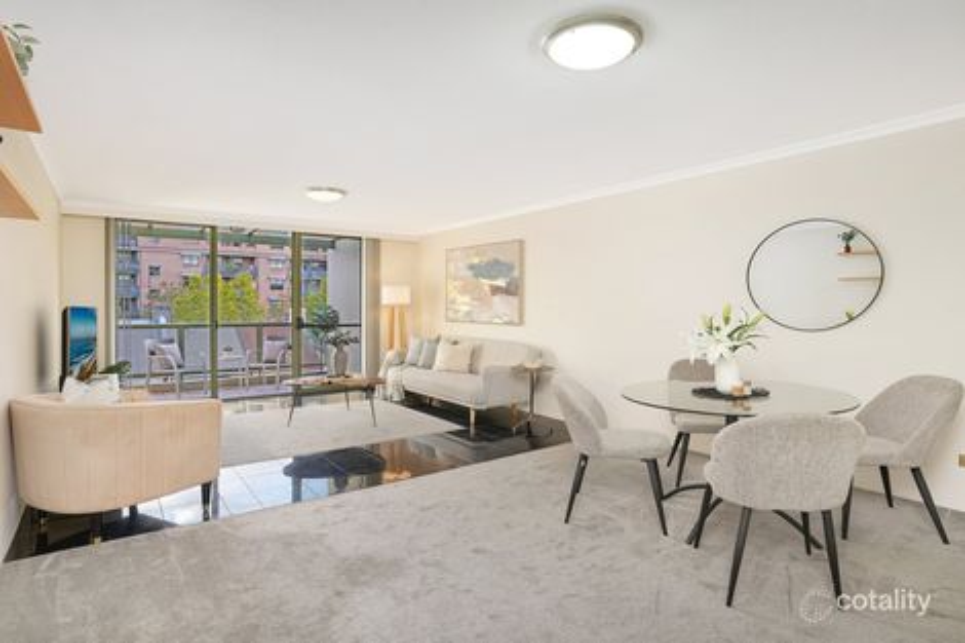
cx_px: 482
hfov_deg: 96.8
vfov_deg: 73.7
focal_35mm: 16
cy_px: 322
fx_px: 429
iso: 250
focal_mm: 16
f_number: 5.6
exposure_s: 1/30
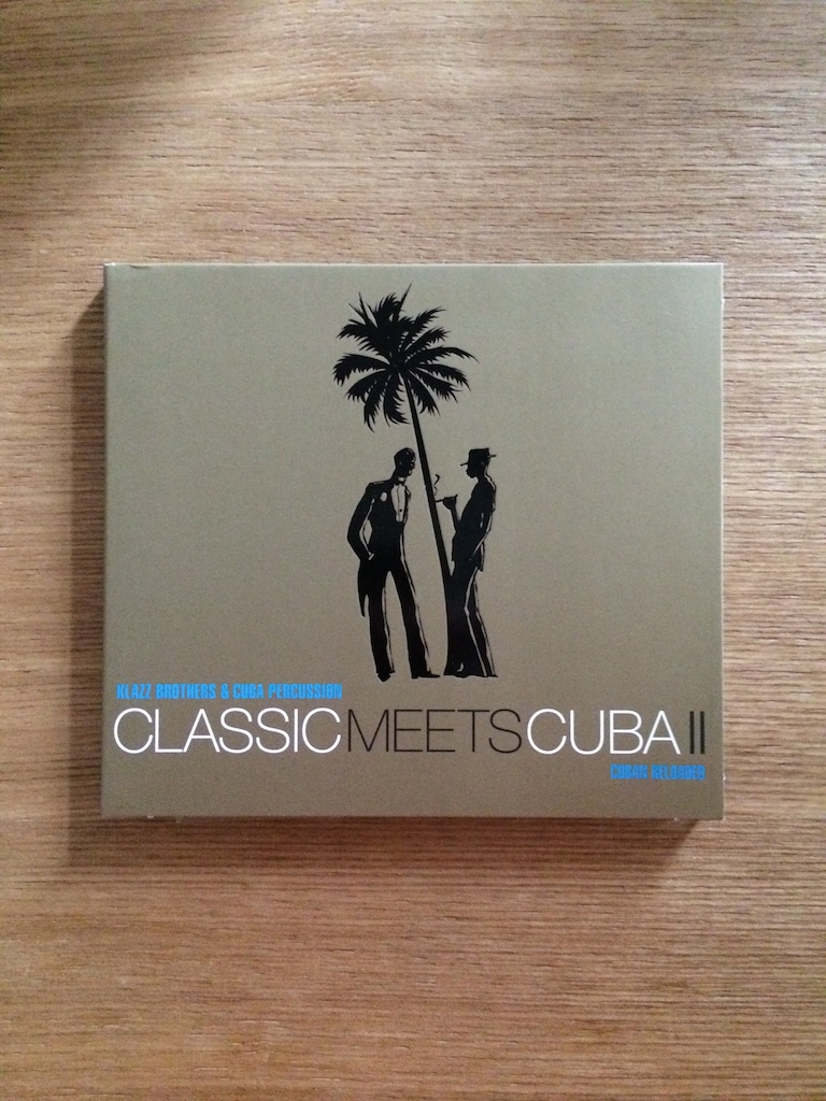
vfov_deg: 60.0
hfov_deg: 46.8
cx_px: 413
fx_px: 954
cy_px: 550
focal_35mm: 30
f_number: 2.2
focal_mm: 4.12
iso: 640
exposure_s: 1/15
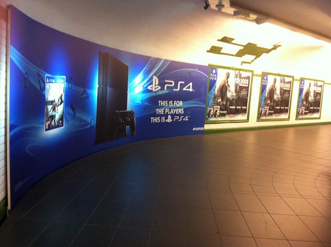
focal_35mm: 35
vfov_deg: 40.6
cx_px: 166
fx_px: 334
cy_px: 124
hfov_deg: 52.7
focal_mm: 3.85
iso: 320
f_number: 2.8
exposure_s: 1/15
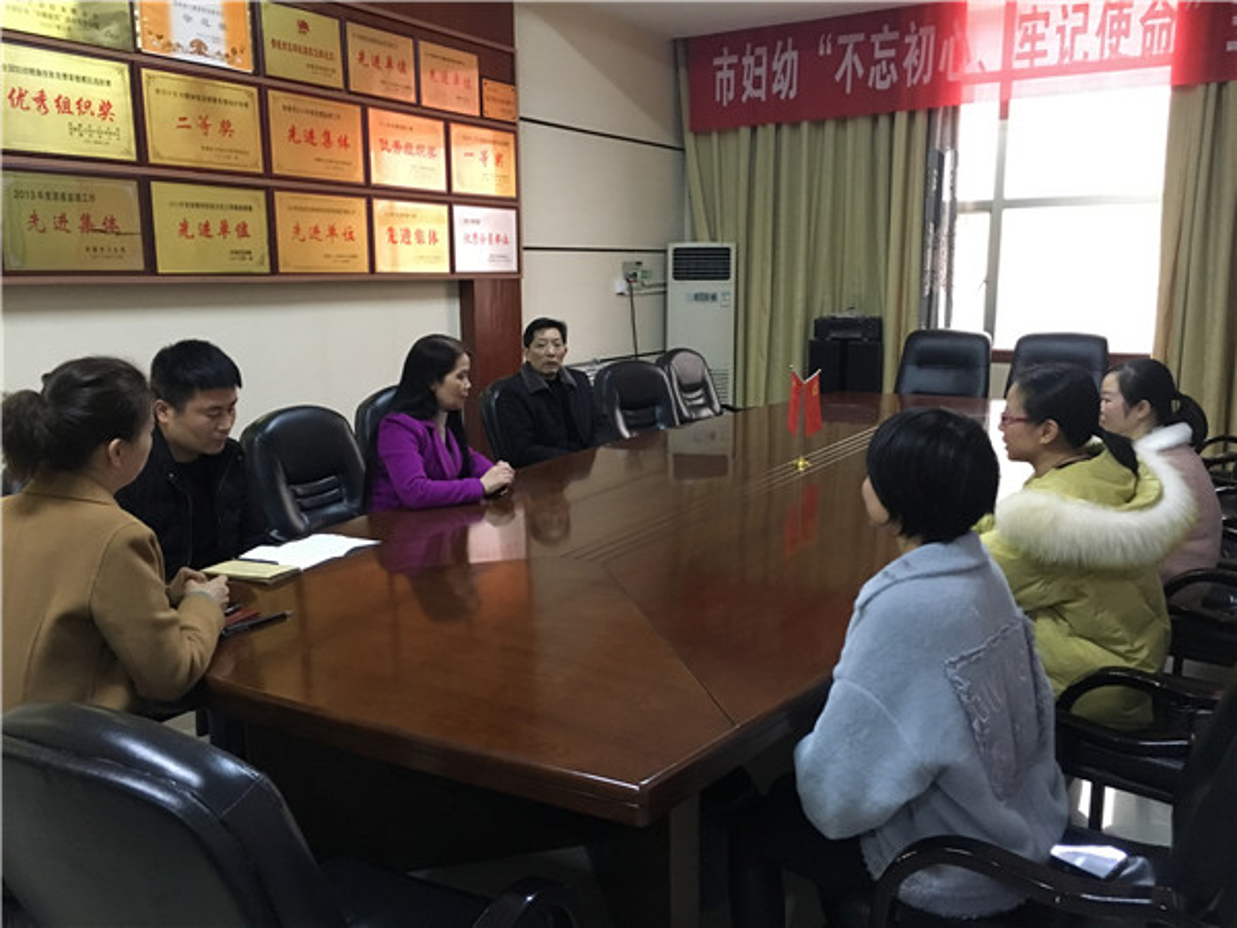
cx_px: 618
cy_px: 464
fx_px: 1036
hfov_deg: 61.7
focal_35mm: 29
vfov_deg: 48.2
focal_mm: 4.15
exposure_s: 1/17
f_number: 2.2
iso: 250
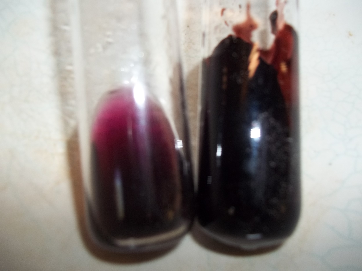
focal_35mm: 32
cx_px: 181
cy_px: 136
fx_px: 335
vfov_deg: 44.2
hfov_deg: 56.8
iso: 64
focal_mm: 5.7
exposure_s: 1/30
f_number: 2.9
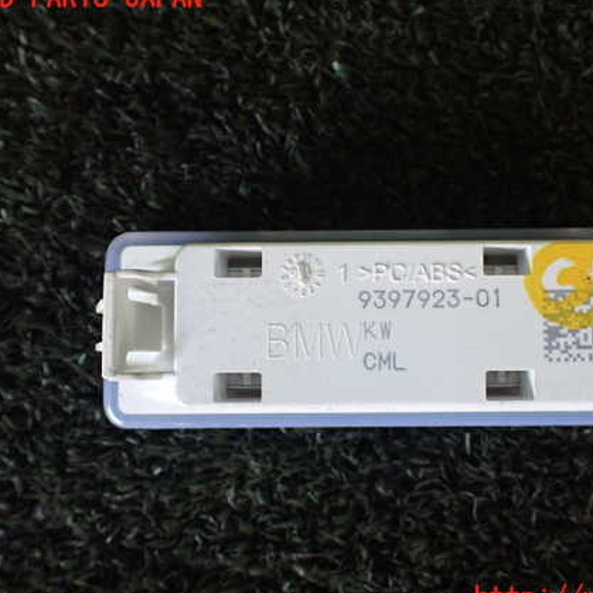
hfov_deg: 43.5
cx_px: 369
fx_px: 736
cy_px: 299
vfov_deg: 43.9
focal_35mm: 38
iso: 640
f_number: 2.3
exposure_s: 1/125
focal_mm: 5.4
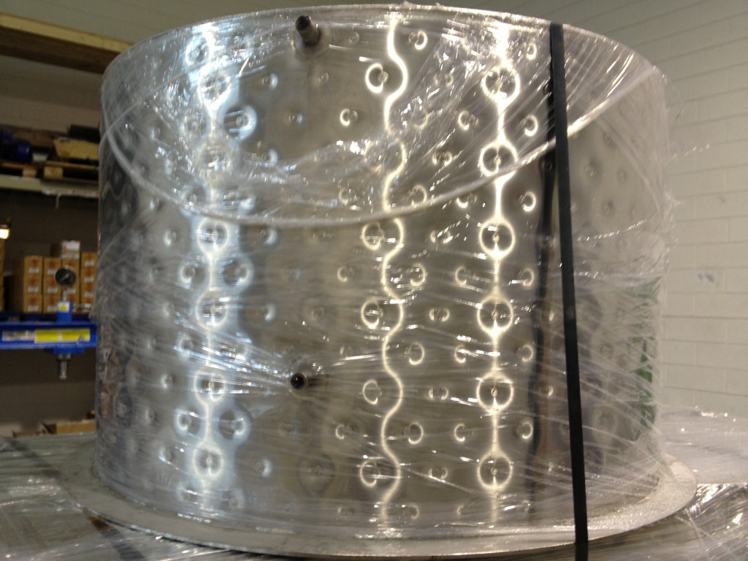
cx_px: 374
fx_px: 756
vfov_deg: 40.7
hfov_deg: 52.6
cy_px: 280
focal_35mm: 35
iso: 64
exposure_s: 1/20
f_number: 2.4
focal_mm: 4.28
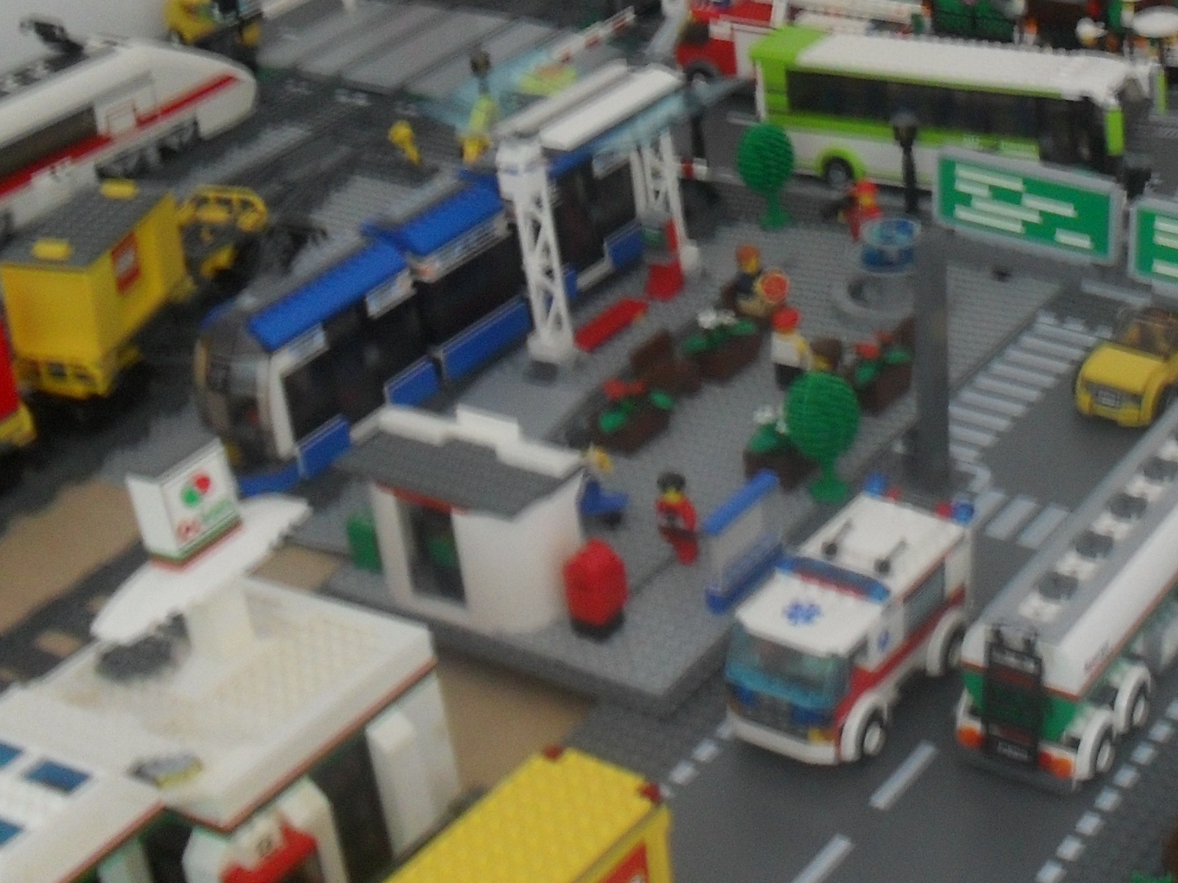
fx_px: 2382
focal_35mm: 70
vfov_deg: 20.6
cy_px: 102
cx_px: 931
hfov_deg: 27.3
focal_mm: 6.3
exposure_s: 1/4
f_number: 3.2
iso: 200
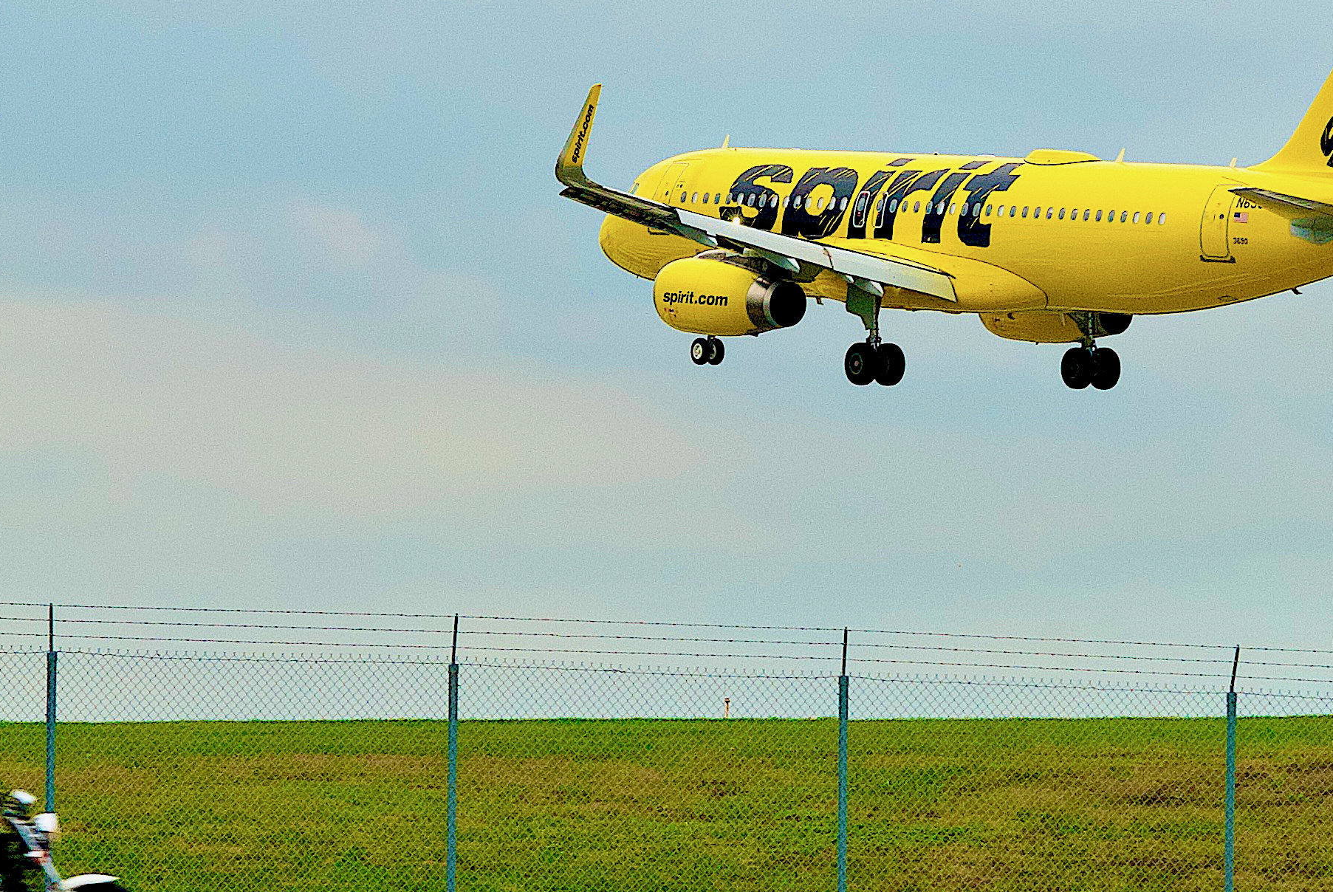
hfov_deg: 9.6
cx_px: 612
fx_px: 7927
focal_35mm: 214
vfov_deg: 6.4
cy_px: 445
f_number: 8
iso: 200
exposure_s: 1/500
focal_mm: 85
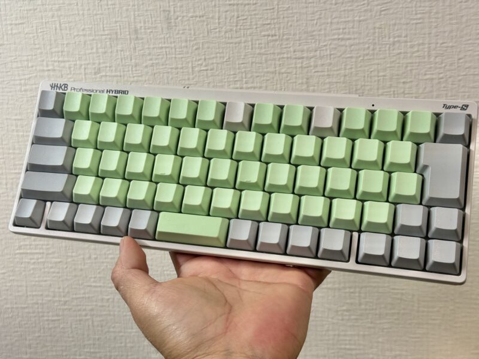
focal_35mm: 48
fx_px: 664
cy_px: 180
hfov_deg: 39.7
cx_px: 240
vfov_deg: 30.3
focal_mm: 6.76
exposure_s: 1/50
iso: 100
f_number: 1.78
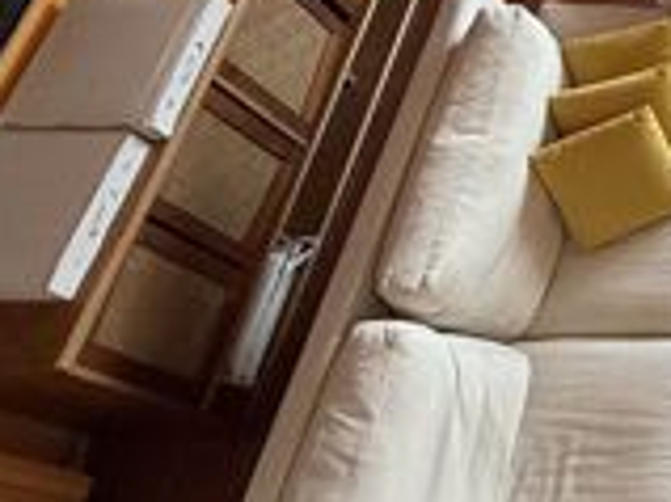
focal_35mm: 62
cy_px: -165
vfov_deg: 21.2
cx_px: 1171
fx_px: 1201
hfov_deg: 21.7
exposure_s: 1/99
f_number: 2.2
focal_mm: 2.22
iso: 100
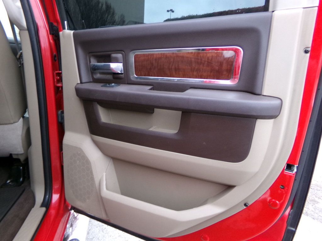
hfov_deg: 71.6
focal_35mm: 24
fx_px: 223
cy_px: 120
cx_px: 161
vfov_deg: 56.8
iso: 281
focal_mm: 4.3
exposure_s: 1/17
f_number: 3.7
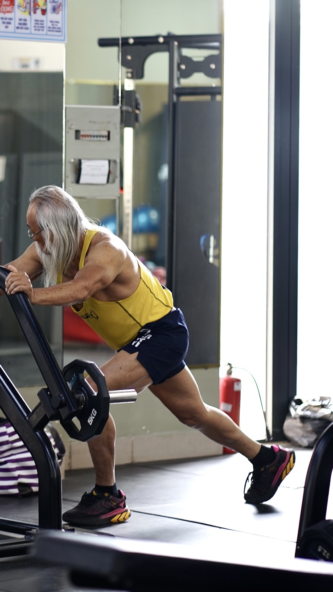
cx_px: 45
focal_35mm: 134
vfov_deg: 16.0
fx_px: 2105
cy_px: 296
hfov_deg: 9.0
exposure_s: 1/50
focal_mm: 85
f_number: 1.8
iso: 250
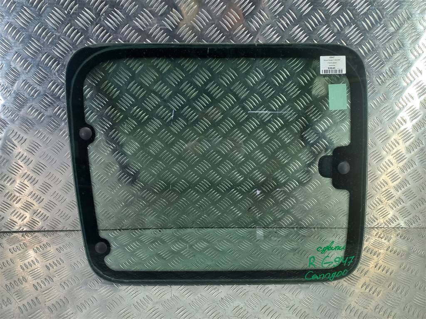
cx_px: 213
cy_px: 160
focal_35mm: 25
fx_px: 308
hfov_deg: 69.4
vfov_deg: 54.9
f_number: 1.8
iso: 64
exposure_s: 1/50
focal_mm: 4.6
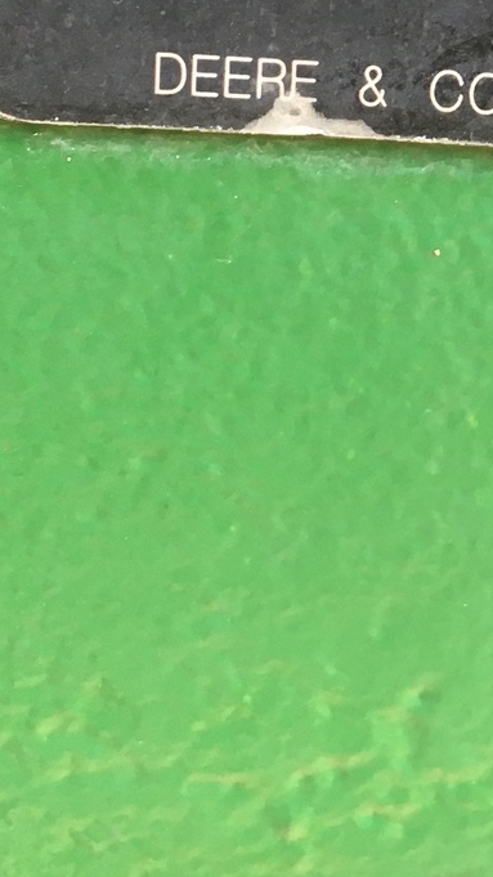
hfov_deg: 12.2
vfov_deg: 21.6
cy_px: -19
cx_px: 695
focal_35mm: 95
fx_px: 2208
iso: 32
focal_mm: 4.15
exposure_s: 1/30
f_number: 2.2
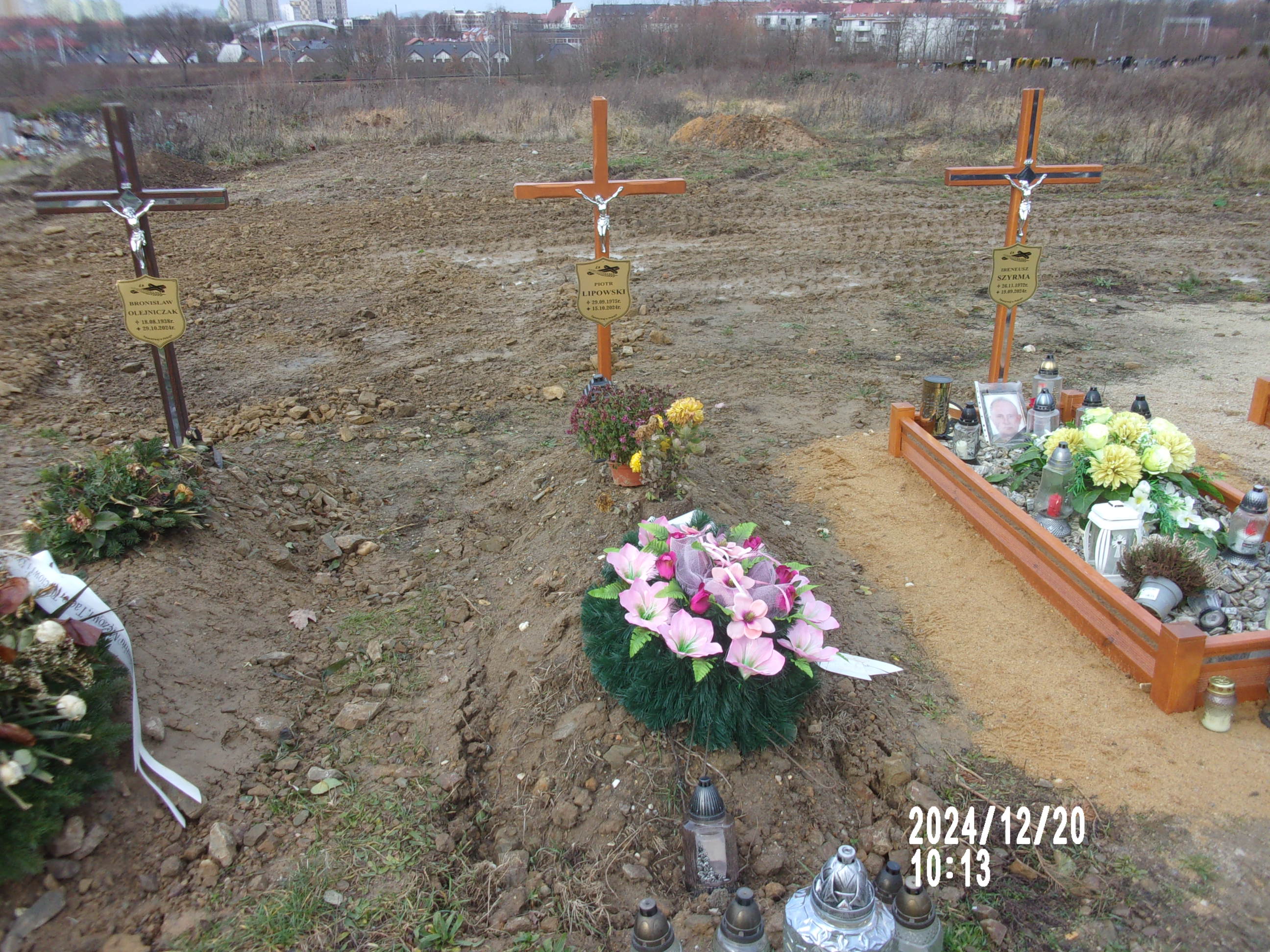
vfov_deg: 49.7
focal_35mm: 28
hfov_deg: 63.4
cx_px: 635
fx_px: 1027
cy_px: 476
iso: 80
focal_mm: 5.1
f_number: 3.9
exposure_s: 1/80
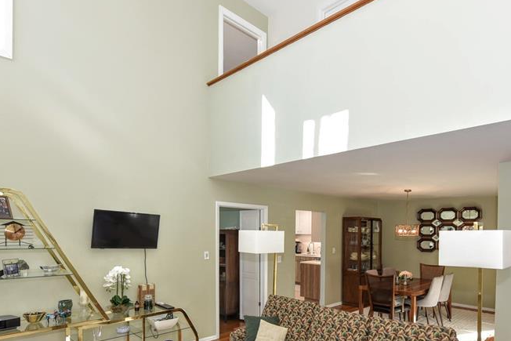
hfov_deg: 77.9
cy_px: 236
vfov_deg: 55.6
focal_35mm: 22
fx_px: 312
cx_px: 299
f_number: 5
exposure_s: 1/100
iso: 800
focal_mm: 14
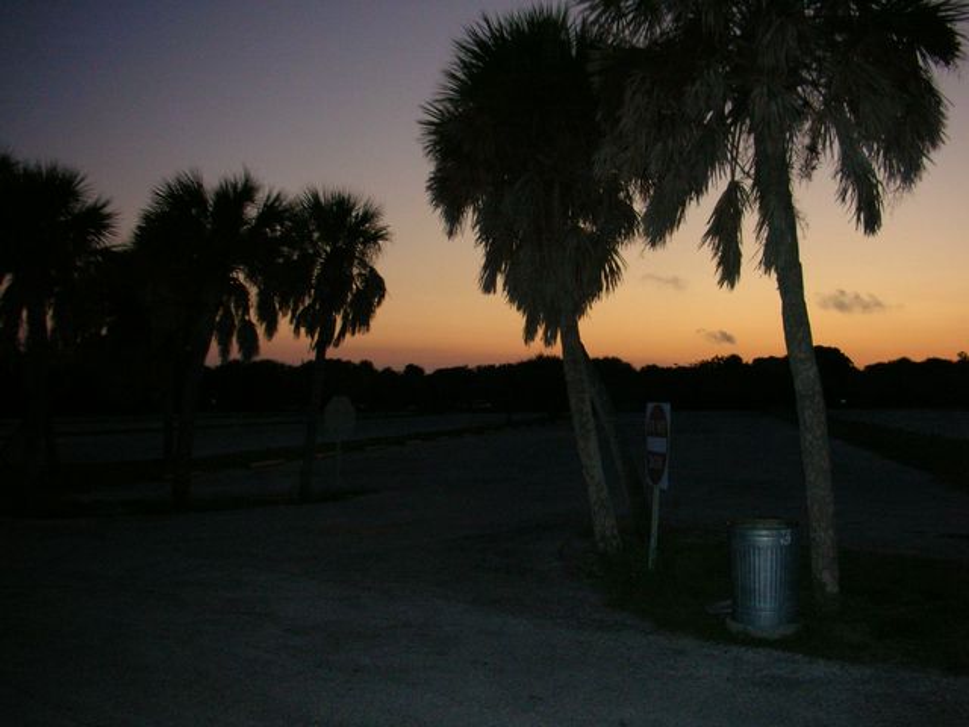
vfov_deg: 40.7
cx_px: 484
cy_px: 364
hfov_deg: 52.6
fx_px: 980
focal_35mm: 35
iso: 200
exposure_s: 1/60.1
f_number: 3
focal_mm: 5.8
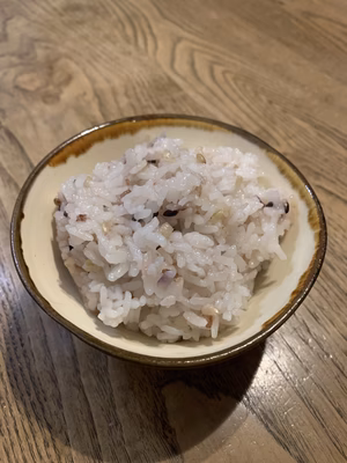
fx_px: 348
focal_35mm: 26
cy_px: 232
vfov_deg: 67.3
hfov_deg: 53.1
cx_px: 174
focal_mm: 4.25
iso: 320
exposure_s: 1/40
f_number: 1.8
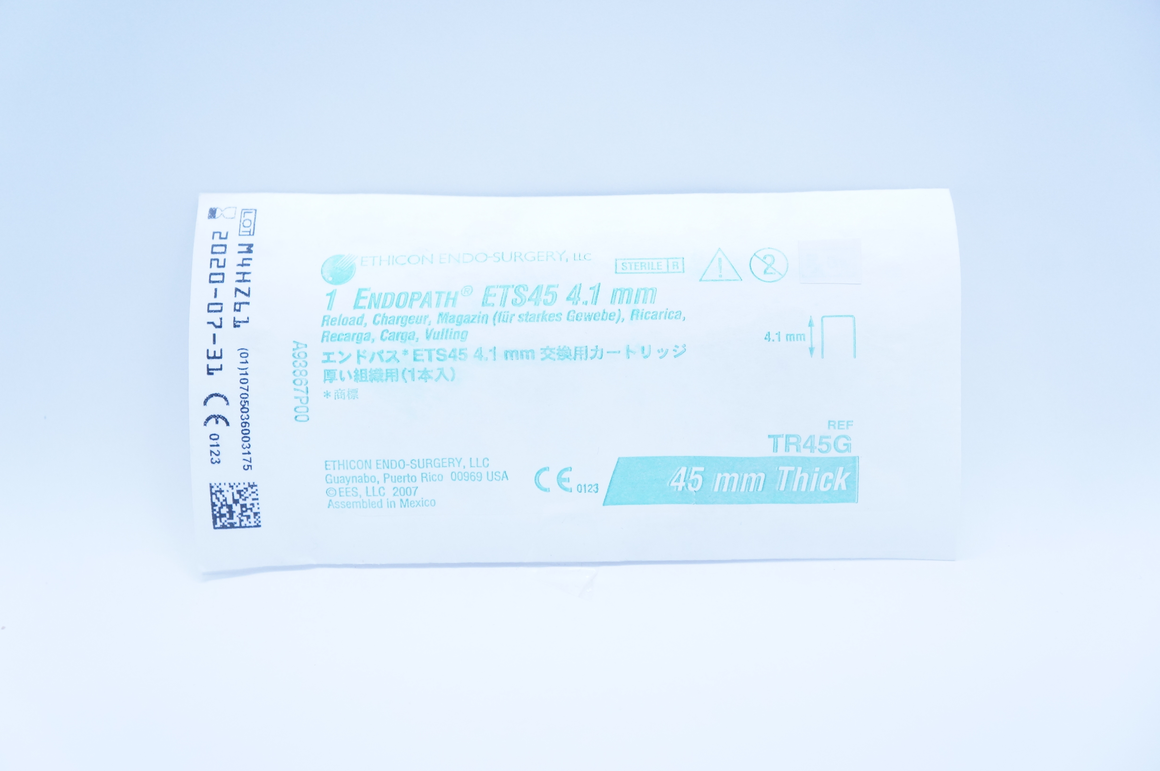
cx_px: 580
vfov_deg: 28.0
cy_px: 386
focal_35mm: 48
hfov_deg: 41.2
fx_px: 1545
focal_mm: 32
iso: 800
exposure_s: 1/250
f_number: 4.5
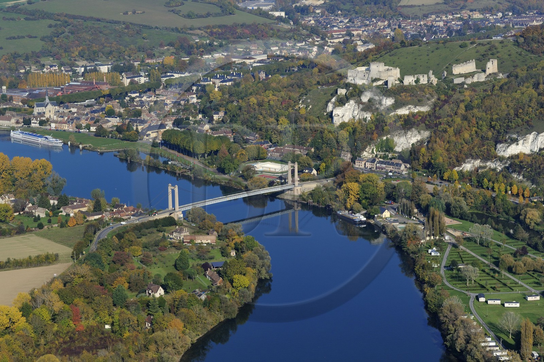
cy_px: 181
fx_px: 1389
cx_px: 272
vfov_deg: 14.8
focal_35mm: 92
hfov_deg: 22.2
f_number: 10
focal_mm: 92
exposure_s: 1/800
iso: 400
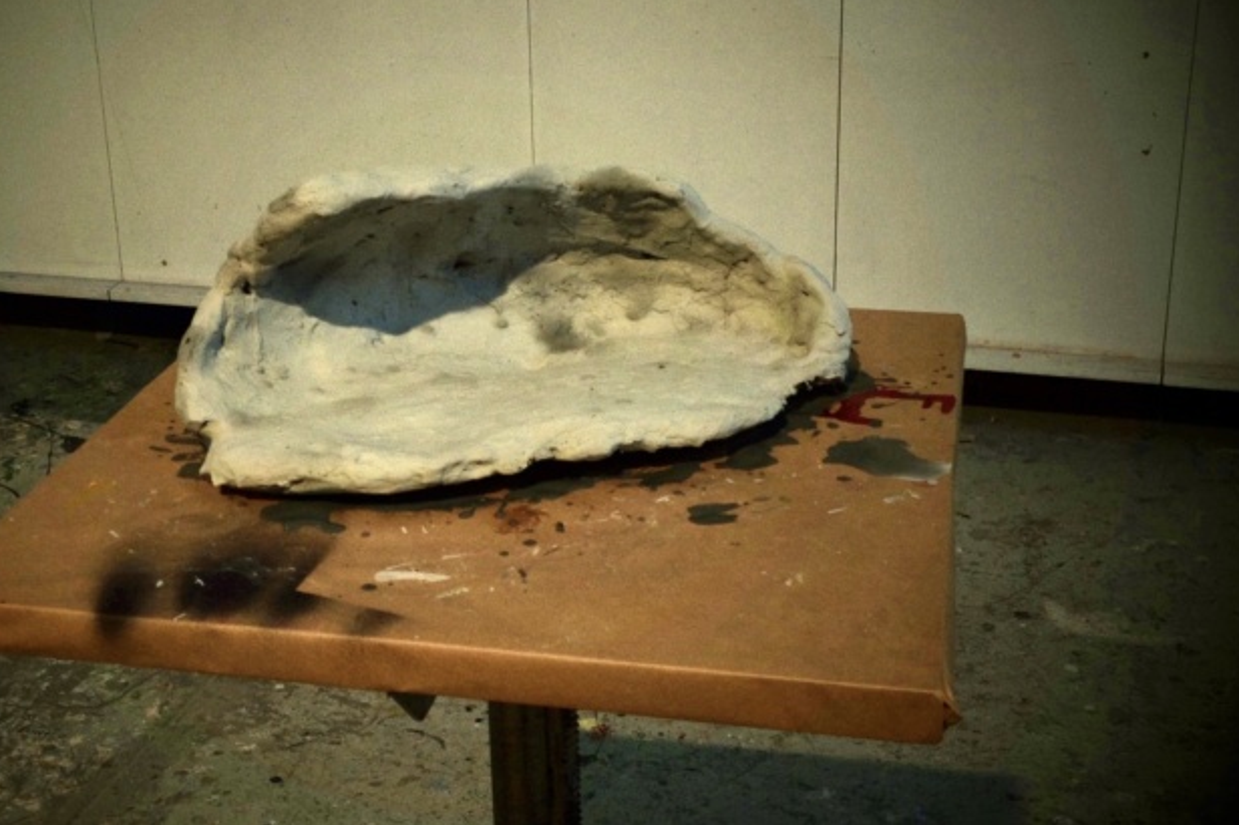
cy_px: 347
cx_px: 479
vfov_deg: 26.9
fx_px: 1720
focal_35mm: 50
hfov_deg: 39.4
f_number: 13
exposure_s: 1/30
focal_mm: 26.5
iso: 800
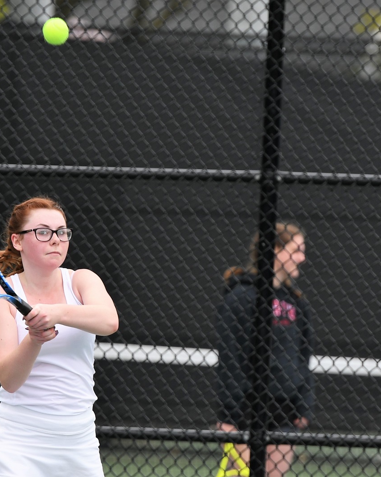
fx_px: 5965
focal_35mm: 423
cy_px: 238
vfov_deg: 4.6
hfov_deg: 3.7
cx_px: 79
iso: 180
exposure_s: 1/1000
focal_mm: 200
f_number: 4.5
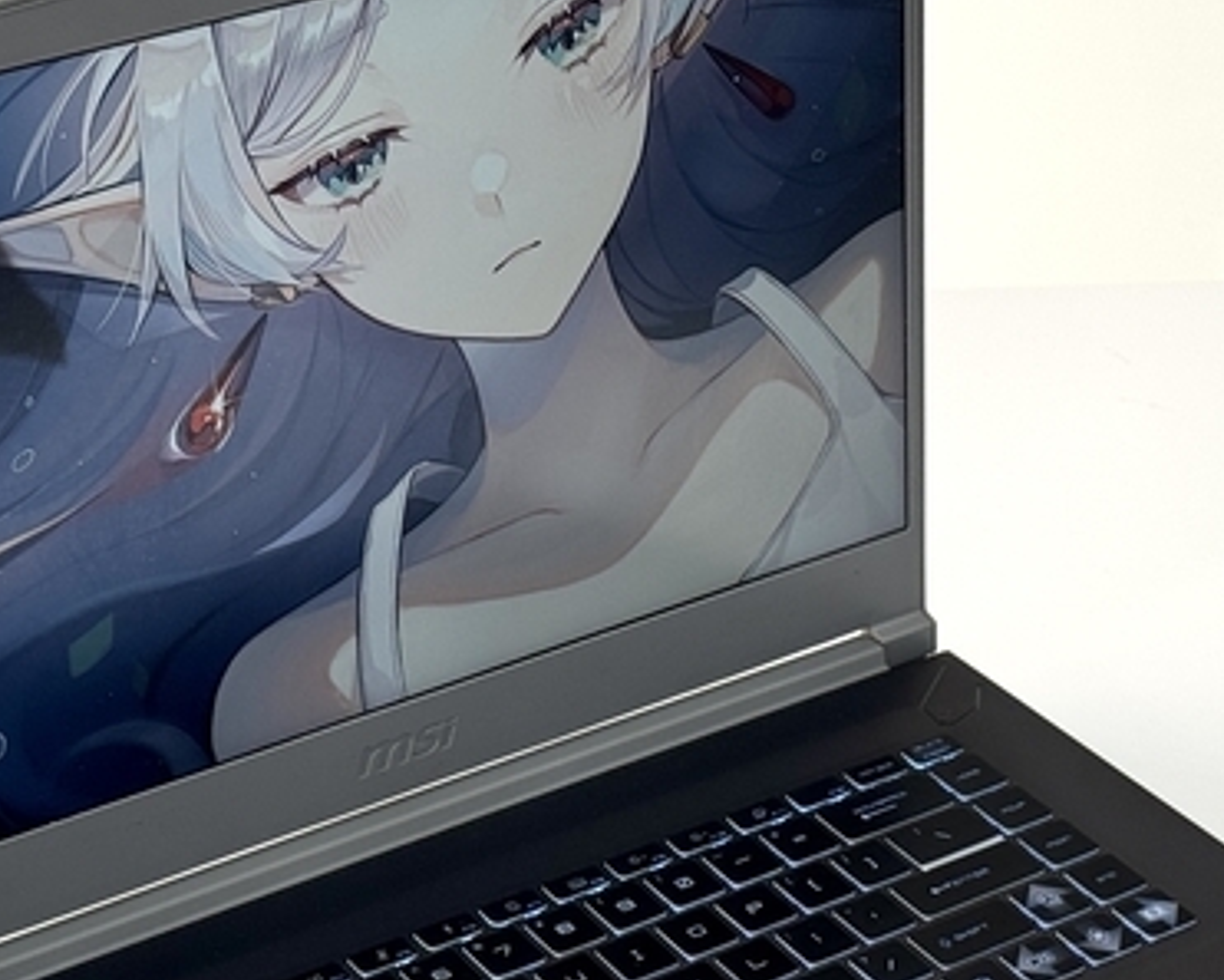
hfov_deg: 19.0
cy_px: 739
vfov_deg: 15.2
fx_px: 3660
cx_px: 501
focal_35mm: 101
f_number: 1.78
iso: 50
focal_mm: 6.76
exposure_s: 1/146
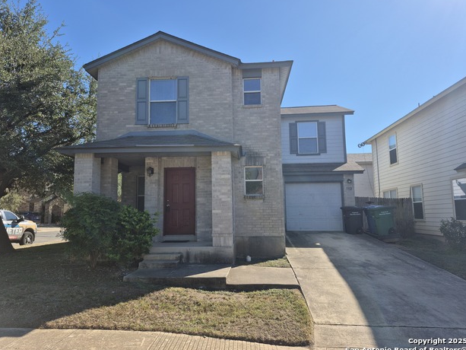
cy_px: 172
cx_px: 226
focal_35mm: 24
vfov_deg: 56.8
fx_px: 323
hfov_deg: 71.6
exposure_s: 1/1640
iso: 25
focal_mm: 5.4
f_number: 1.8
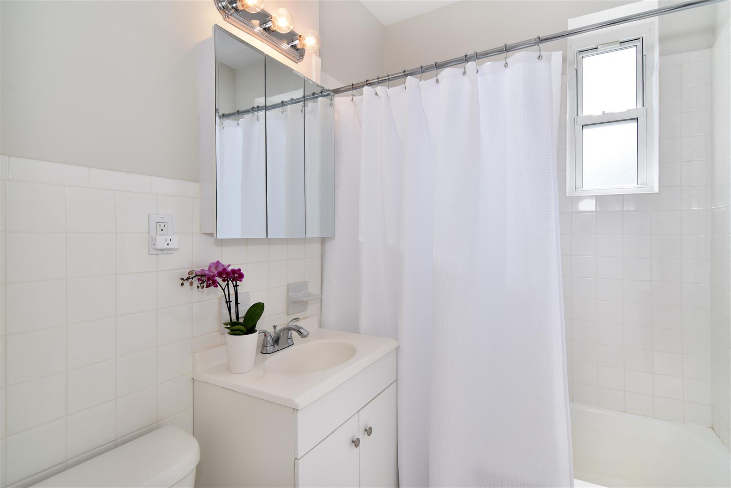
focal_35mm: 16
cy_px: 244
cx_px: 366
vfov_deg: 72.0
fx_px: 335
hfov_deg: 95.0
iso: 640
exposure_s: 1/160
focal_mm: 11
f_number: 8
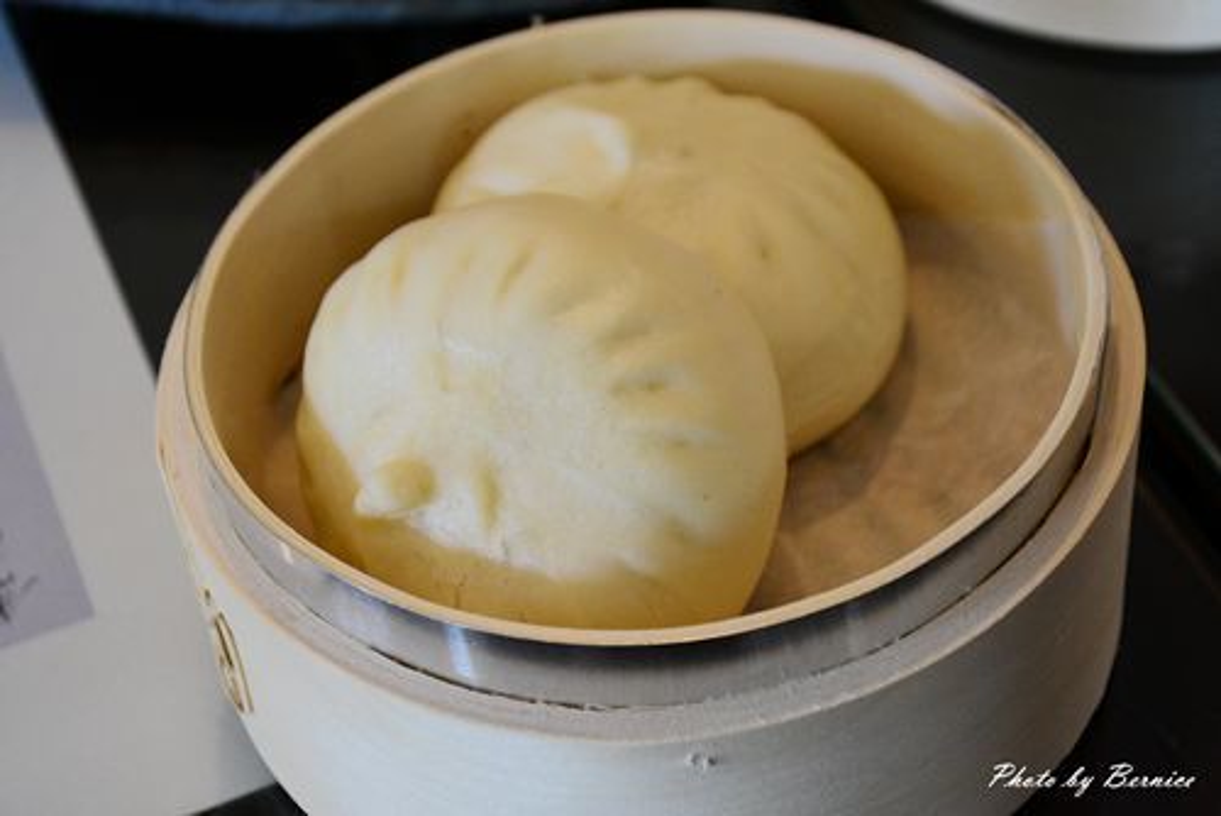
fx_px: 2647
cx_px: 610
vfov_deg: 17.5
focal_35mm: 78
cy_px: 408
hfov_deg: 26.0
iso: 1600
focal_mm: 52
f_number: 5.6
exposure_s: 1/80
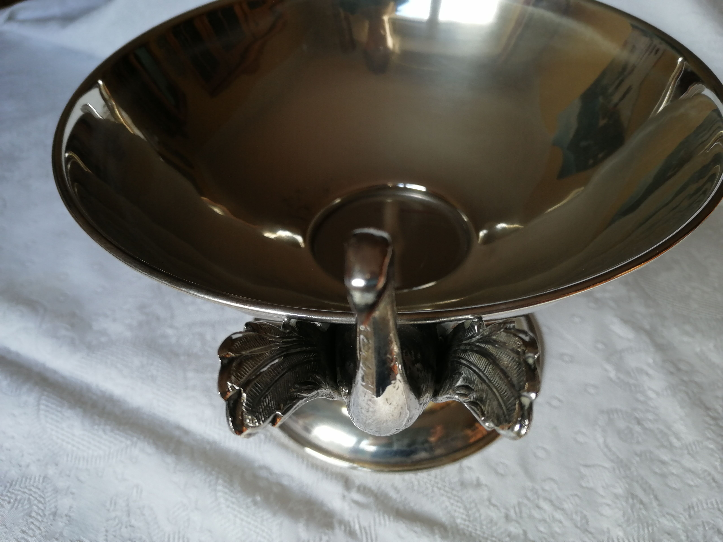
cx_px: 362
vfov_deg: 51.4
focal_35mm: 27
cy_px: 271
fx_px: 564
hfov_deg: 65.3
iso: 64
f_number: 1.8
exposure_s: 1/100
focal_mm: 3.96
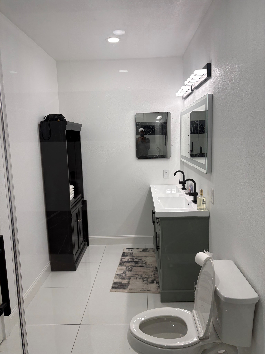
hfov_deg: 53.1
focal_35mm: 26
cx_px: 132
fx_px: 265
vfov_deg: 67.3
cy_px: 177
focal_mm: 5.96
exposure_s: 1/120
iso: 50
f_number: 1.6
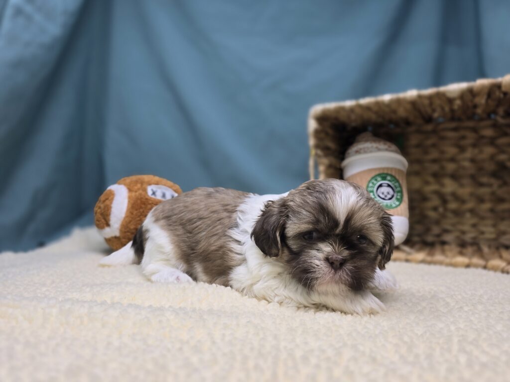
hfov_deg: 73.9
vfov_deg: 58.9
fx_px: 339
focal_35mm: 23
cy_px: 191
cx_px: 255
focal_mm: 6.3
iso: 50
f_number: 1.7
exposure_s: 1/120
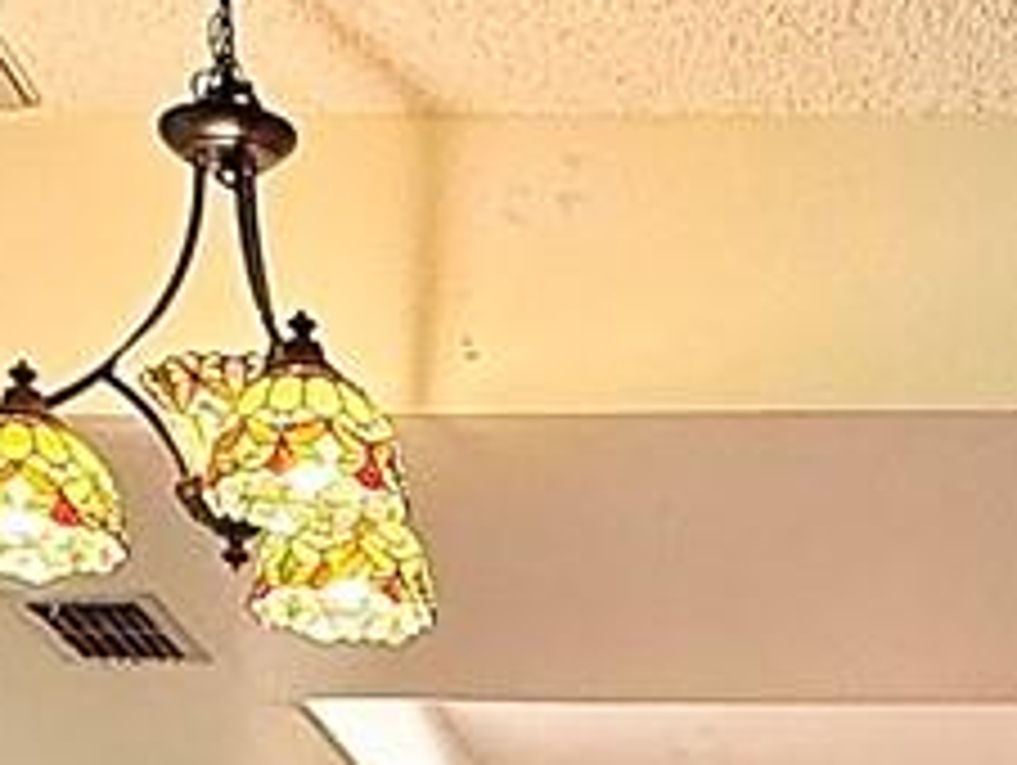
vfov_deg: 13.0
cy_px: 1534
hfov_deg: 19.3
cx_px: 976
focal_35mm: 99
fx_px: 2912
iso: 320
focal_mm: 2.22
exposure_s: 1/60
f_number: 2.2
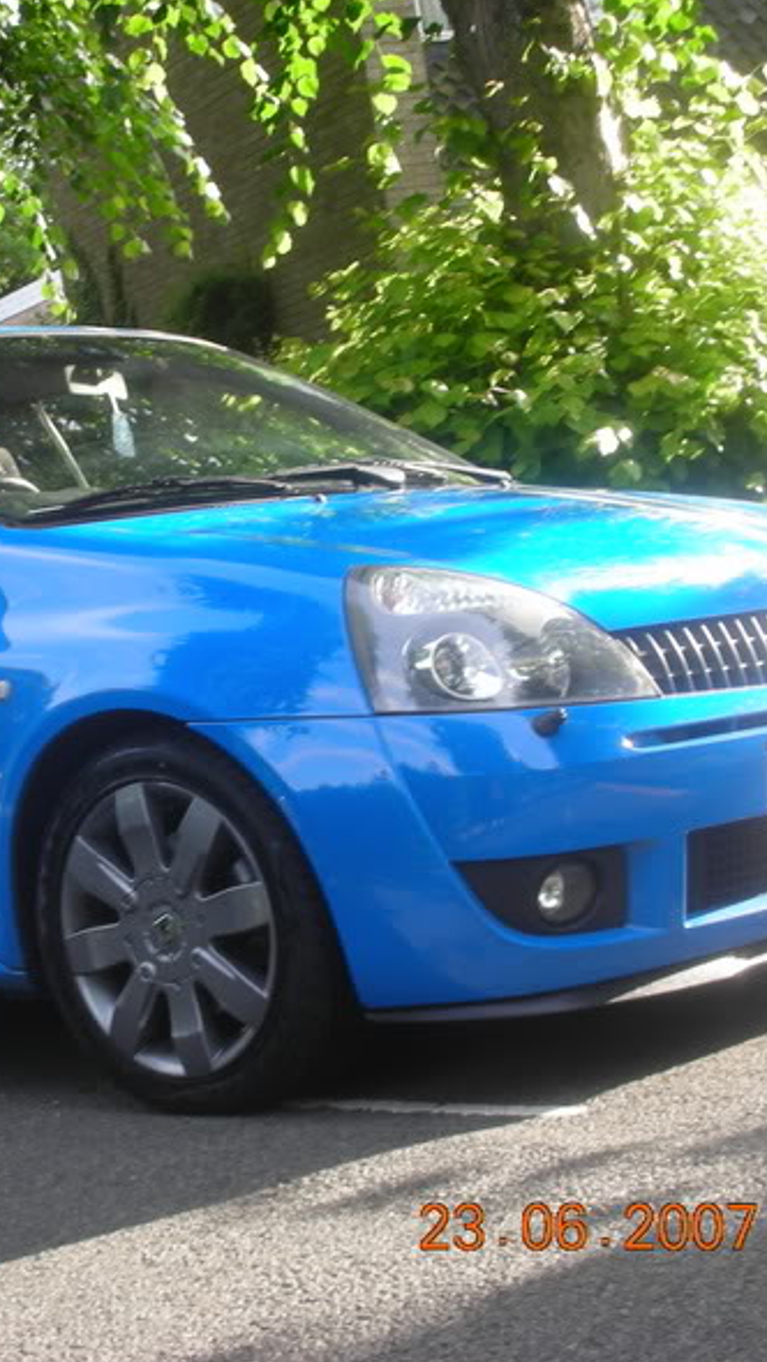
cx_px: 152
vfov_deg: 31.0
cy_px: 679
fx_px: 2458
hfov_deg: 17.6
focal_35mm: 68
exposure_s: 1/58.5
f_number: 3.5
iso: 50
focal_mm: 7.7
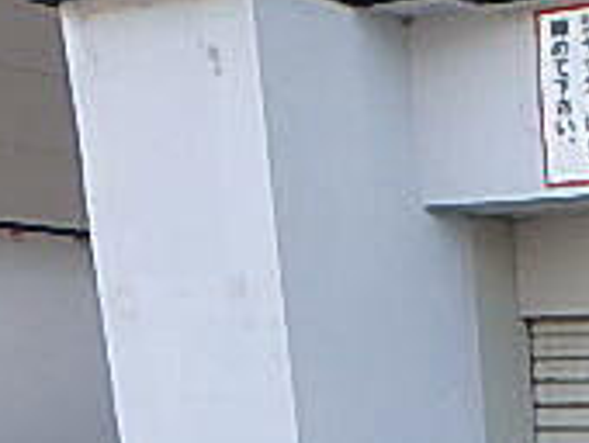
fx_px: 1346
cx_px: 1095
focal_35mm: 79
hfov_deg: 18.5
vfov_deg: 16.6
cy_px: 713
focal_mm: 3.7
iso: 125
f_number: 3.5
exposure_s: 1/250
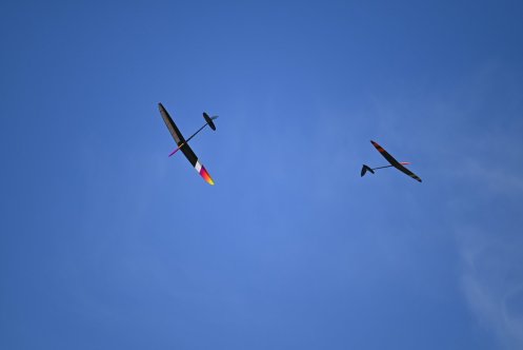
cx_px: 262
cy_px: 175
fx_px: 5814
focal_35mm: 400
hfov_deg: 5.2
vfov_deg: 3.4
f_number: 6.3
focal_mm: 400
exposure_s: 1/2500
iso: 640
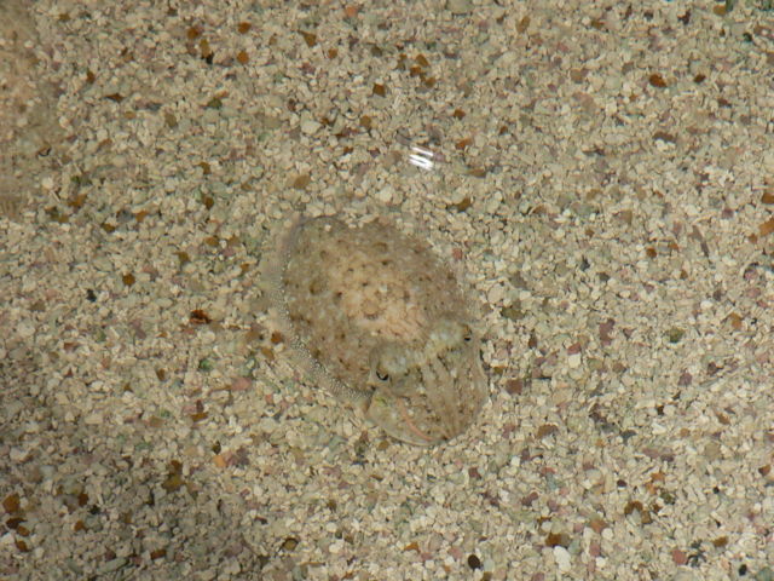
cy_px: 290
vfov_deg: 17.8
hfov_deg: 23.6
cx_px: 387
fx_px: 1856
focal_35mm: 83
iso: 200
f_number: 2.8
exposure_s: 1/50
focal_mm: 10.9
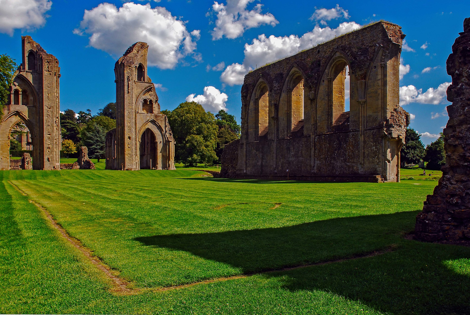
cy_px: 158
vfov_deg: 43.7
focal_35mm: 30
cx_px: 235
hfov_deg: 61.9
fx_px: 392
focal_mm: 20
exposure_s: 1/125
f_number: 11
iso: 125
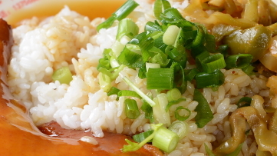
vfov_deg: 5.8
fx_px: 1528
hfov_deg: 10.4
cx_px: 143
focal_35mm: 208
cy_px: 133
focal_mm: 70
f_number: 8
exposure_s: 1/125
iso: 100
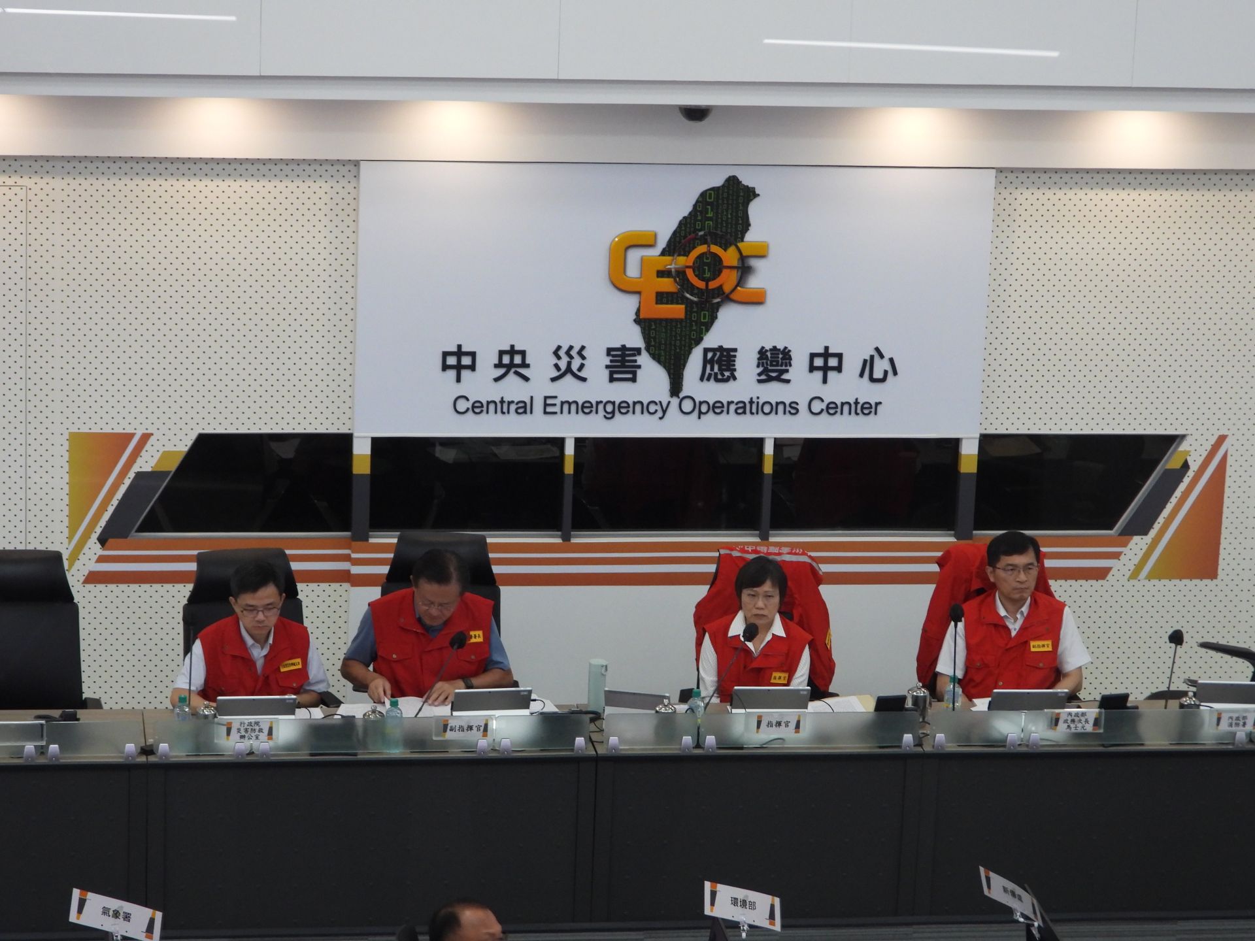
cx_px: 628
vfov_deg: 14.1
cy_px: 470
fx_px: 3807
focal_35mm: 105
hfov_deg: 18.7
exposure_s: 1/40
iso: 400
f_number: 4
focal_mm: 18.9
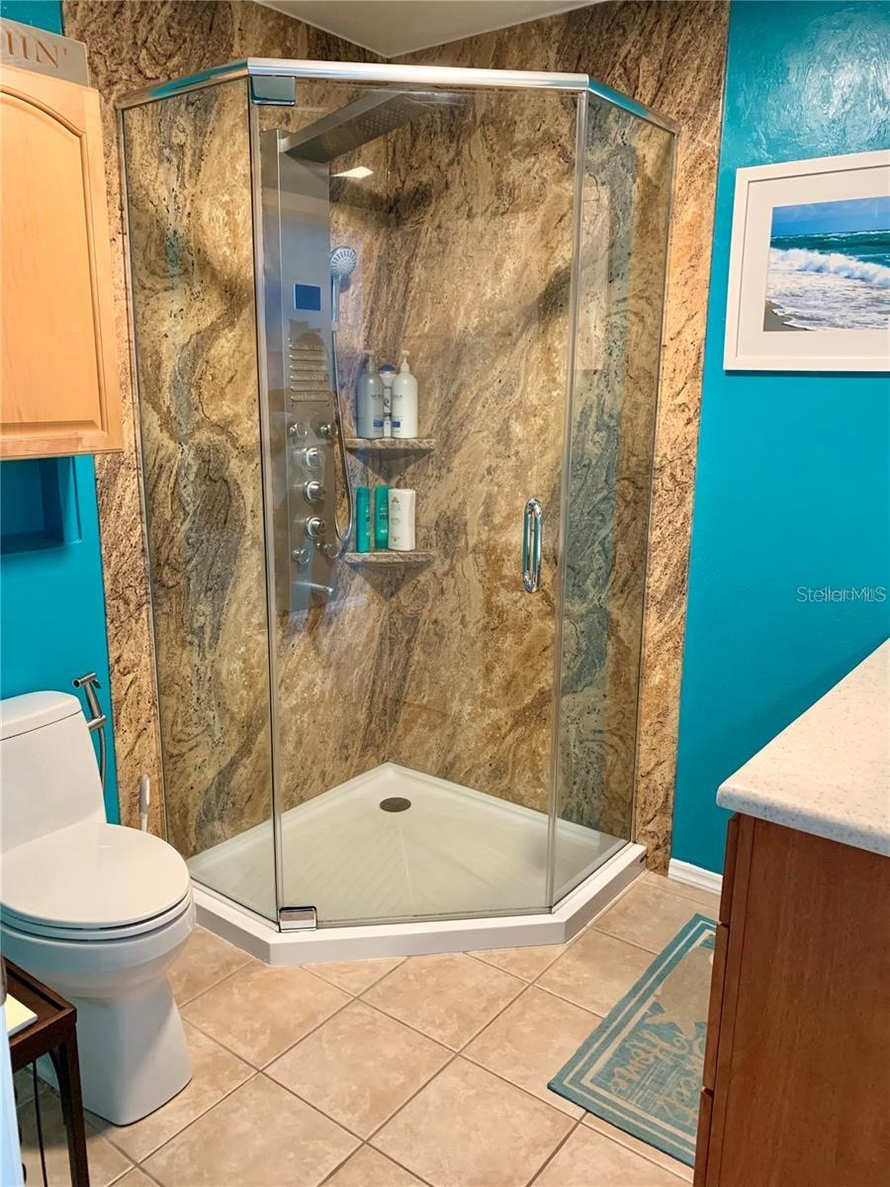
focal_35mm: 26
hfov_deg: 53.1
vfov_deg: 67.3
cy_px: 594
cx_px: 445
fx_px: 891
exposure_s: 1/60
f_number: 1.8
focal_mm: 4.25
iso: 320
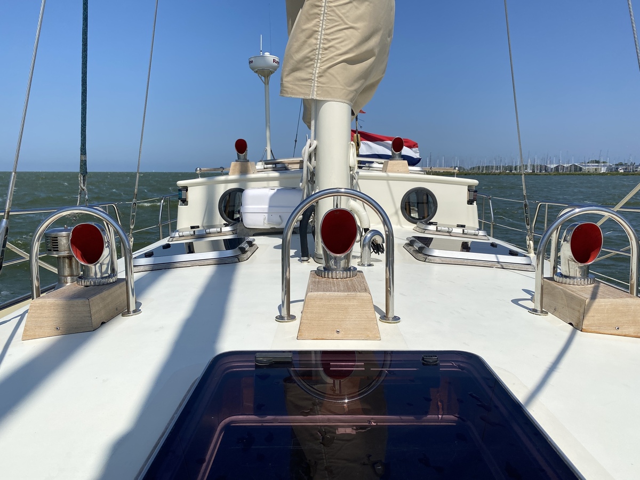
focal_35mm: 26
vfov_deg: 53.1
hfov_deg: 67.3
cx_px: 320
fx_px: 481
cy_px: 240
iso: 32
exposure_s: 1/7692
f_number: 1.8
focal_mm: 4.25
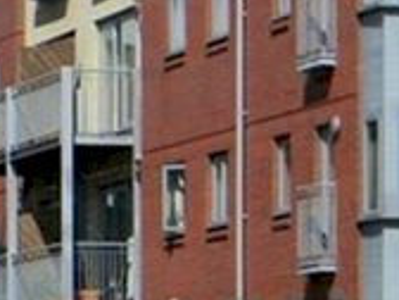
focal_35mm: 345
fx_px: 3977
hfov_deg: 5.7
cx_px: -78
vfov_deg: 4.3
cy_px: 145
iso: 80
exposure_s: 1/758
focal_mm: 15.1
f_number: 4.5
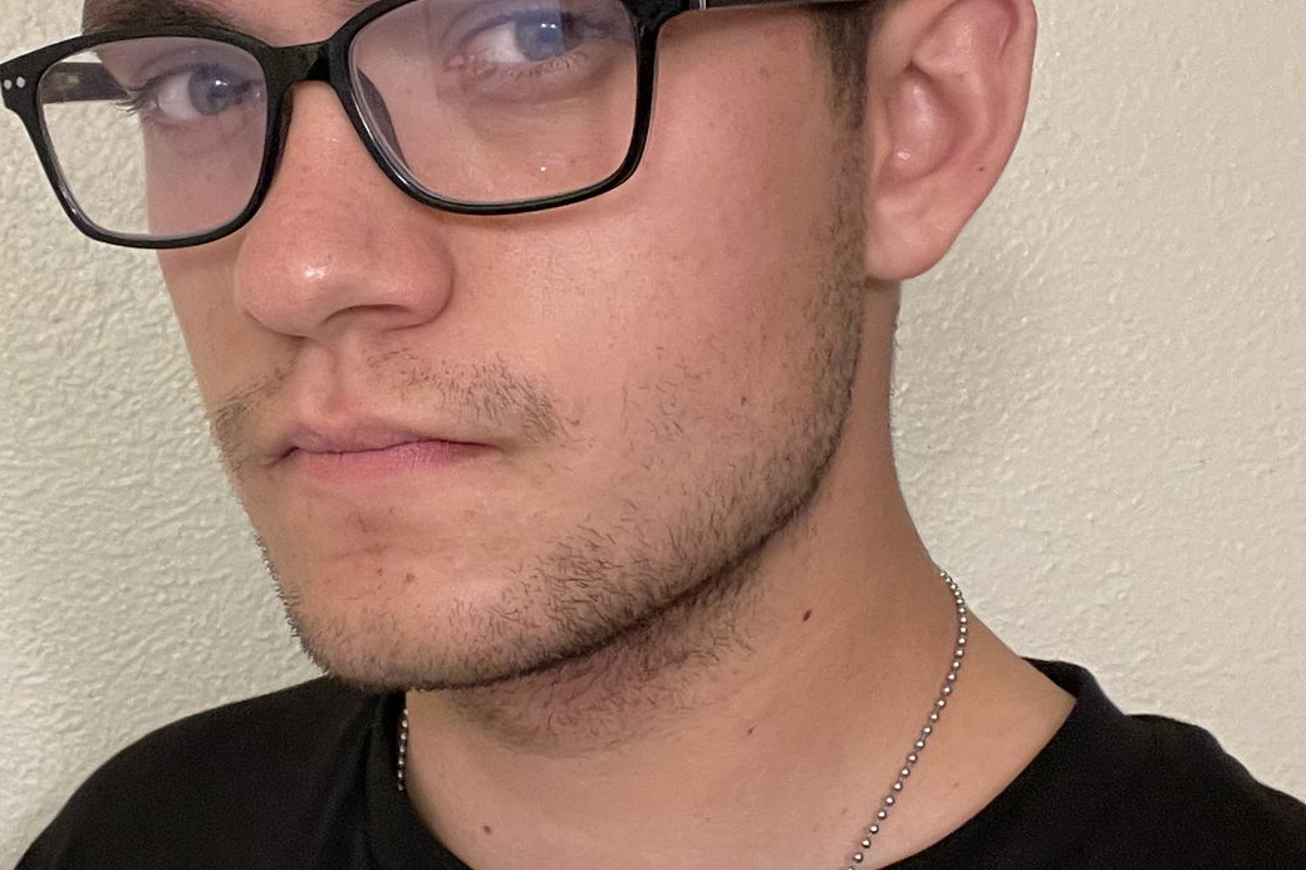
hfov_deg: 31.0
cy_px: 429
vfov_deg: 21.2
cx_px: 358
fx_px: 2321
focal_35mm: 64
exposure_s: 1/40
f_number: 2.2
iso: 250
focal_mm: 2.71
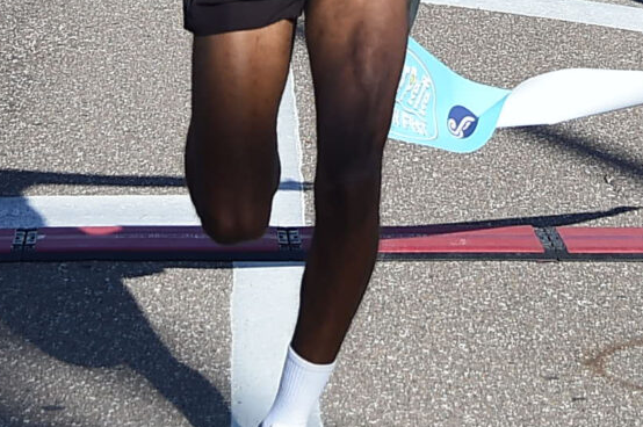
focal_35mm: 194
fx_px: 3461
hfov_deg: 10.6
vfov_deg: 6.9
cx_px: 428
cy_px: -279
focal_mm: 42
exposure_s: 1/2500
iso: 250
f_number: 4
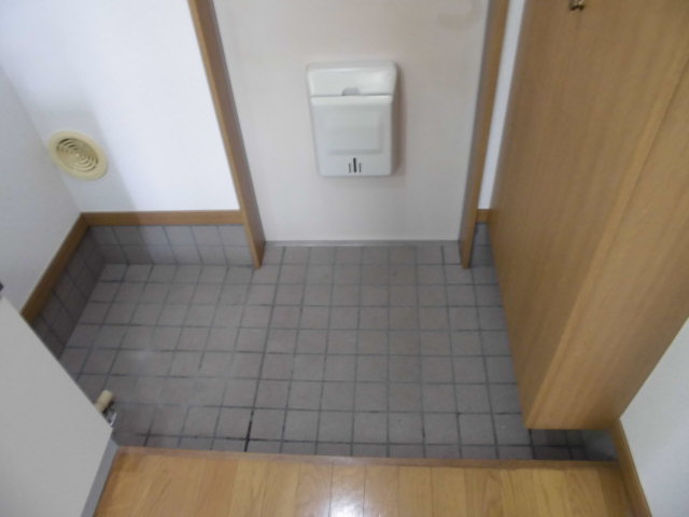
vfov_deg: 53.1
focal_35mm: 26
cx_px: 344
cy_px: 258
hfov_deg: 67.3
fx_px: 518
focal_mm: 4.6
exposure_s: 1/13
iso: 400
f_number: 3.5
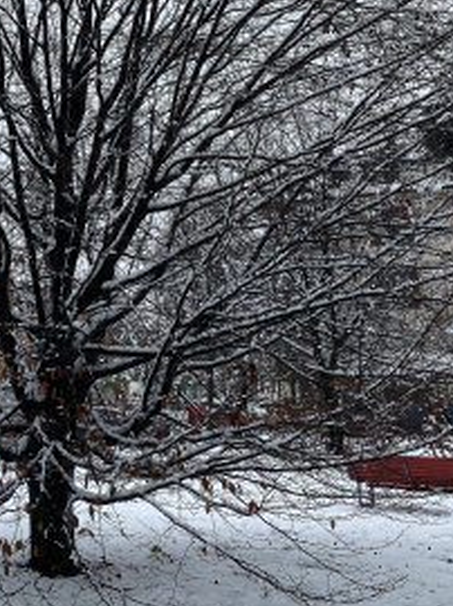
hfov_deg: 24.2
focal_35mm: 59
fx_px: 1031
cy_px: 52
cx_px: 55
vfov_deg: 31.1
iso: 32
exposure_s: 1/1247
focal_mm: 4.25
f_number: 1.8
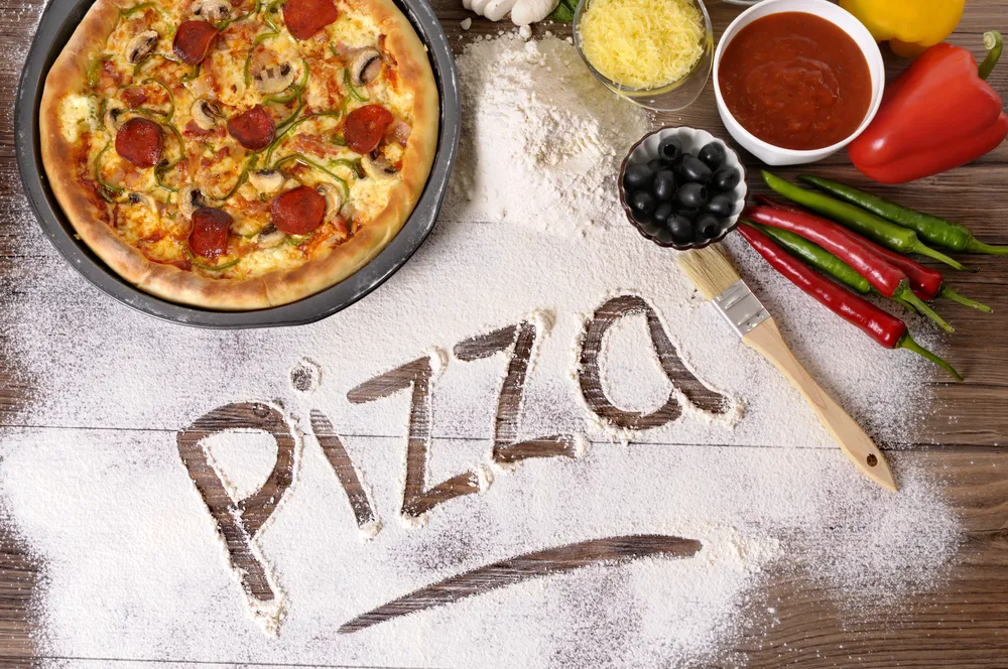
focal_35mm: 57
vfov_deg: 23.7
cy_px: 334
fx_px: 1594
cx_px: 504
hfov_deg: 35.1
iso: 200
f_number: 11
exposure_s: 1/125
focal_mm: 38
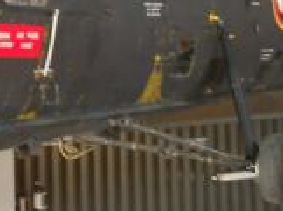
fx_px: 1322
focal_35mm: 162
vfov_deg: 9.0
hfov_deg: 12.1
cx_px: -7
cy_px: -33
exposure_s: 1/30
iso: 250
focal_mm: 6.72
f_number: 3.1
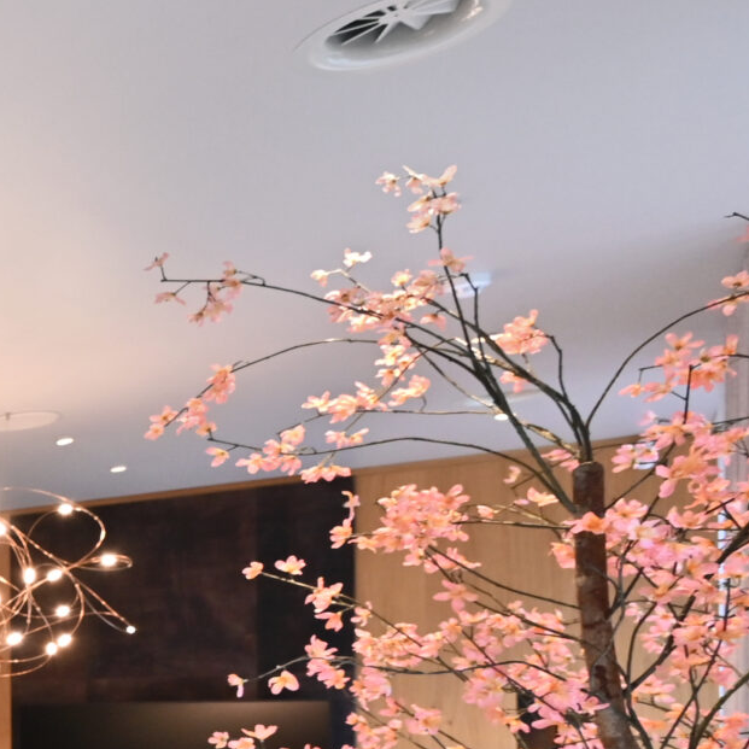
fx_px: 1200
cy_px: 727
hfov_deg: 20.4
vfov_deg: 32.3
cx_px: -681
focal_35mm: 49
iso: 800
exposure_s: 1/30
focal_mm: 14
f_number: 6.3
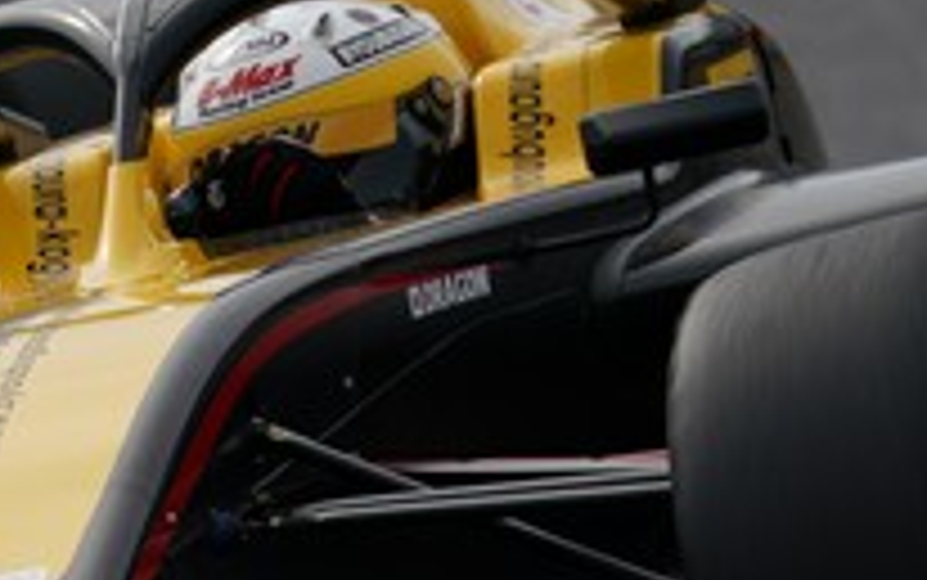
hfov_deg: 1.2
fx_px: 43022
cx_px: 36
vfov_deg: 0.8
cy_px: 436
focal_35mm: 1702
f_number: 8
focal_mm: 478
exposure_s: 1/800
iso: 200
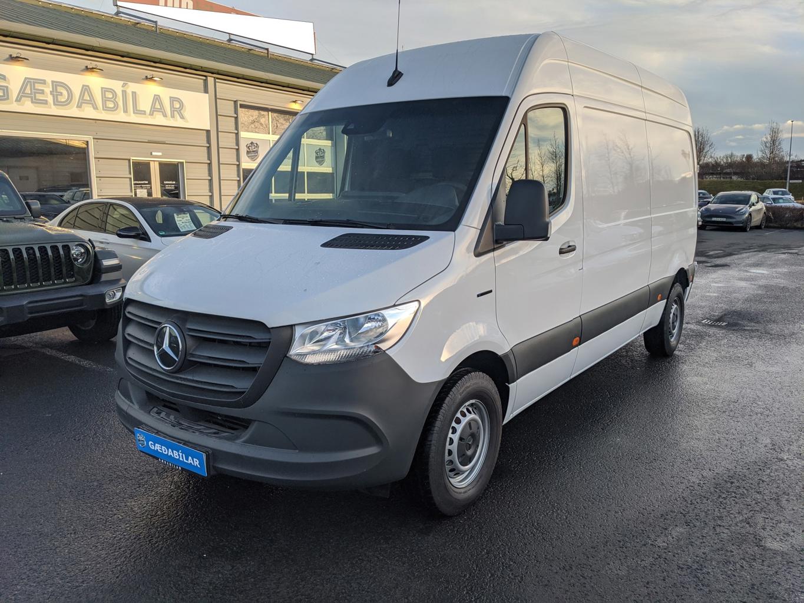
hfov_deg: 65.3
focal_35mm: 27
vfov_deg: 51.4
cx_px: 402
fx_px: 627
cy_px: 302
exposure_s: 1/903
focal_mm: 4.38
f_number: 1.73
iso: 55
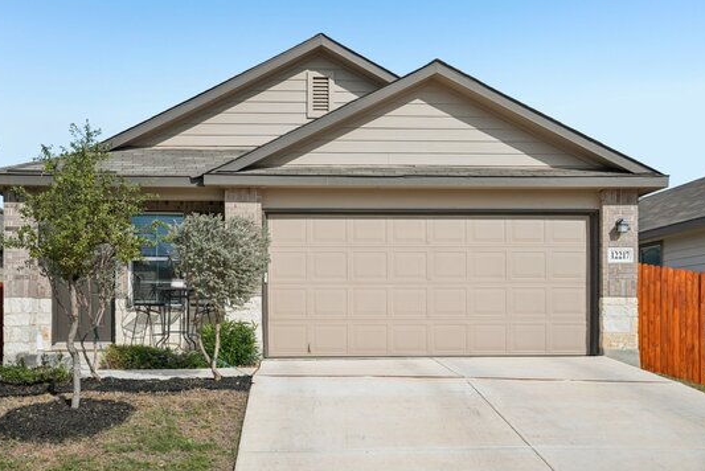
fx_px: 705
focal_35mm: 36
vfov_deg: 36.9
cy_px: 267
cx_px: 321
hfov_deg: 53.0
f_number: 8
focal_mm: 30
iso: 200
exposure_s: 1/1000
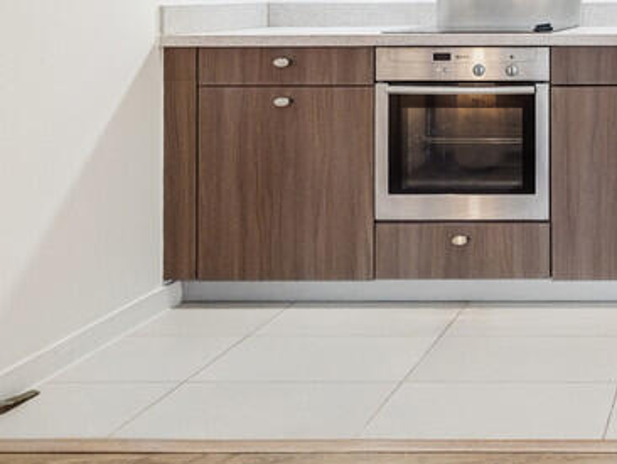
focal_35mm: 43
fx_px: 767
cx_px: 782
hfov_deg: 33.4
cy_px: -31
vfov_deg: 30.5
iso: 4000
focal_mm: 16
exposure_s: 1/100
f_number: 8
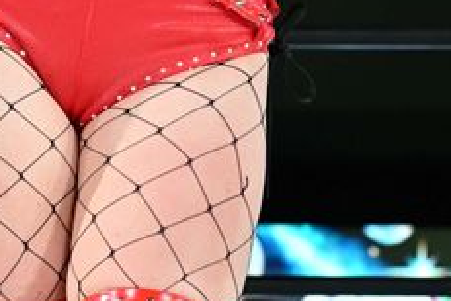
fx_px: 2994
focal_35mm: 239
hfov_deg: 8.5
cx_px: 535
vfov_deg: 5.7
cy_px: -86
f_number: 4
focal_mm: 46
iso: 3200
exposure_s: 1/640
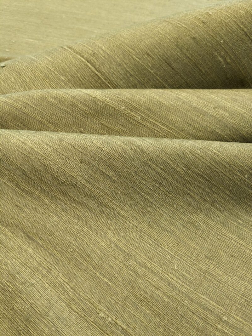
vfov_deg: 65.3
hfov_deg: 51.3
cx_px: 126
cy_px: 168
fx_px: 262
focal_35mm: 27
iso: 56
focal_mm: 4.38
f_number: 1.73
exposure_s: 1/520
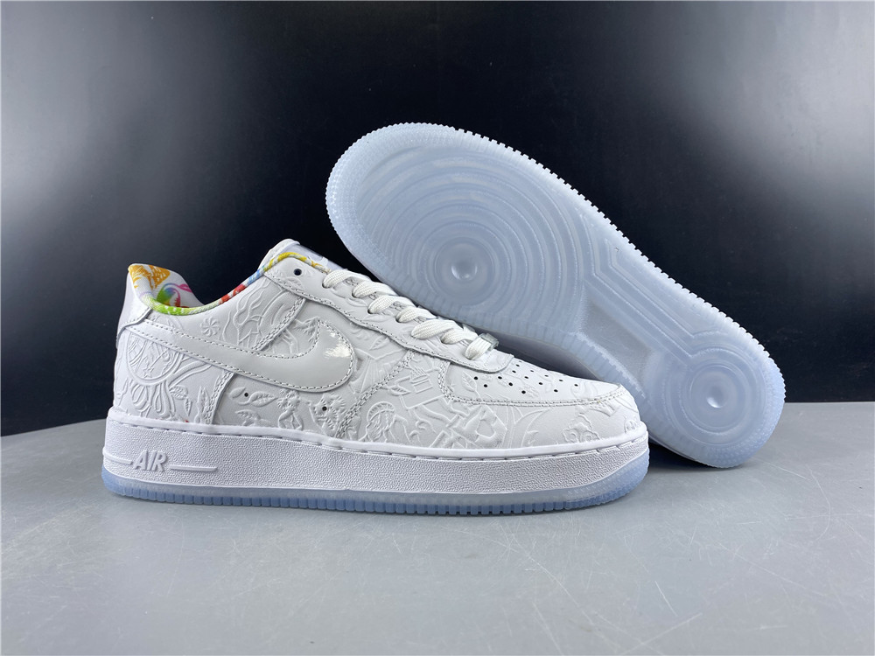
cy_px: 328
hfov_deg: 67.3
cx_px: 438
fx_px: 657
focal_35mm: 26
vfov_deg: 53.1
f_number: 1.8
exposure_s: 1/100
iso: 32
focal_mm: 4.25
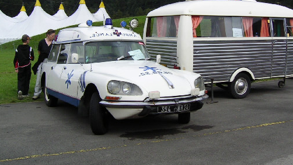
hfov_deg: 41.1
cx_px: 181
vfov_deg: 23.9
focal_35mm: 50
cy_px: 63
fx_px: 388
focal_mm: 5.6
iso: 50
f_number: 4.8
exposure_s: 1/287
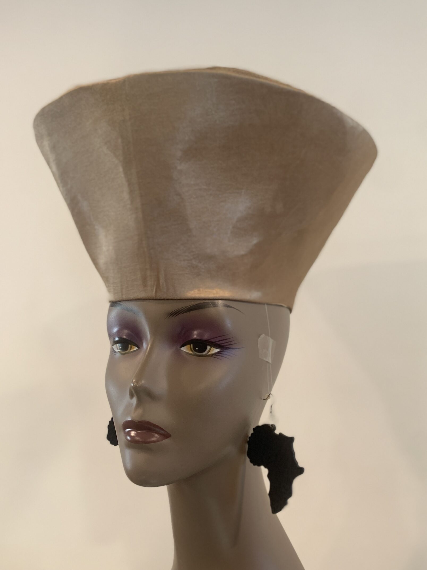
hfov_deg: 45.4
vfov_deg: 58.3
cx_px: 225
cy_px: 268
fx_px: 510
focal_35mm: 31
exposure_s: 1/60
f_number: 1.8
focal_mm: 4.25
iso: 160
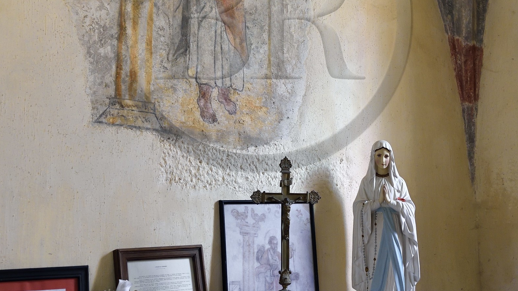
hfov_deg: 29.0
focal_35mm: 73
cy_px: 20
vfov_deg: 16.3
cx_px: 259
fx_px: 1003
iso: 1600
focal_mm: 46
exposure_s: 1/4
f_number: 5
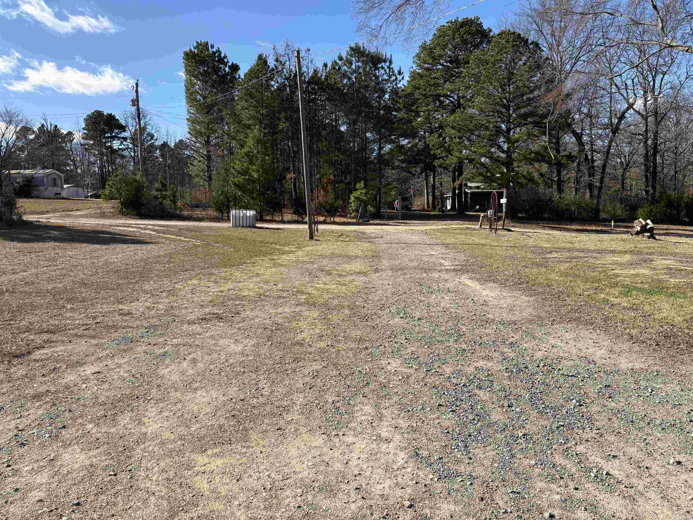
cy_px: 260
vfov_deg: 53.1
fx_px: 521
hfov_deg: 67.3
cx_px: 346
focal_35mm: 26
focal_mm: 5.96
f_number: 1.6
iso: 50
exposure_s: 1/2865
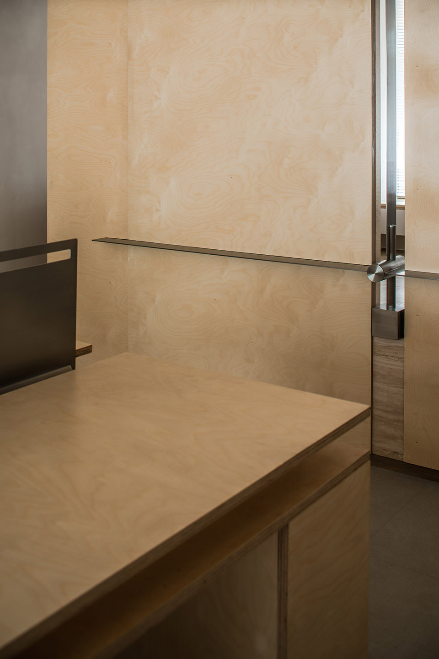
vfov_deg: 43.6
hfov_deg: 29.9
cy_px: 330
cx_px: 220
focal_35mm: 45
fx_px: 823
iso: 100
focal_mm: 45
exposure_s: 1/8
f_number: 7.1
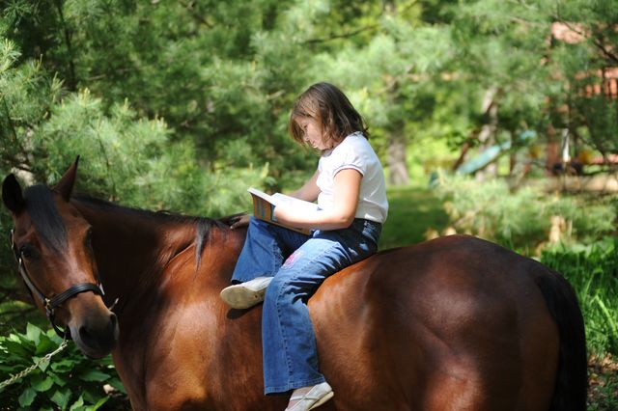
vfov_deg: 19.4
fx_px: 1201
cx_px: 309
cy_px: 206
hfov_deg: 28.9
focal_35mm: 70
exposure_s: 1/400
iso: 200
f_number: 2.8
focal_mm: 70
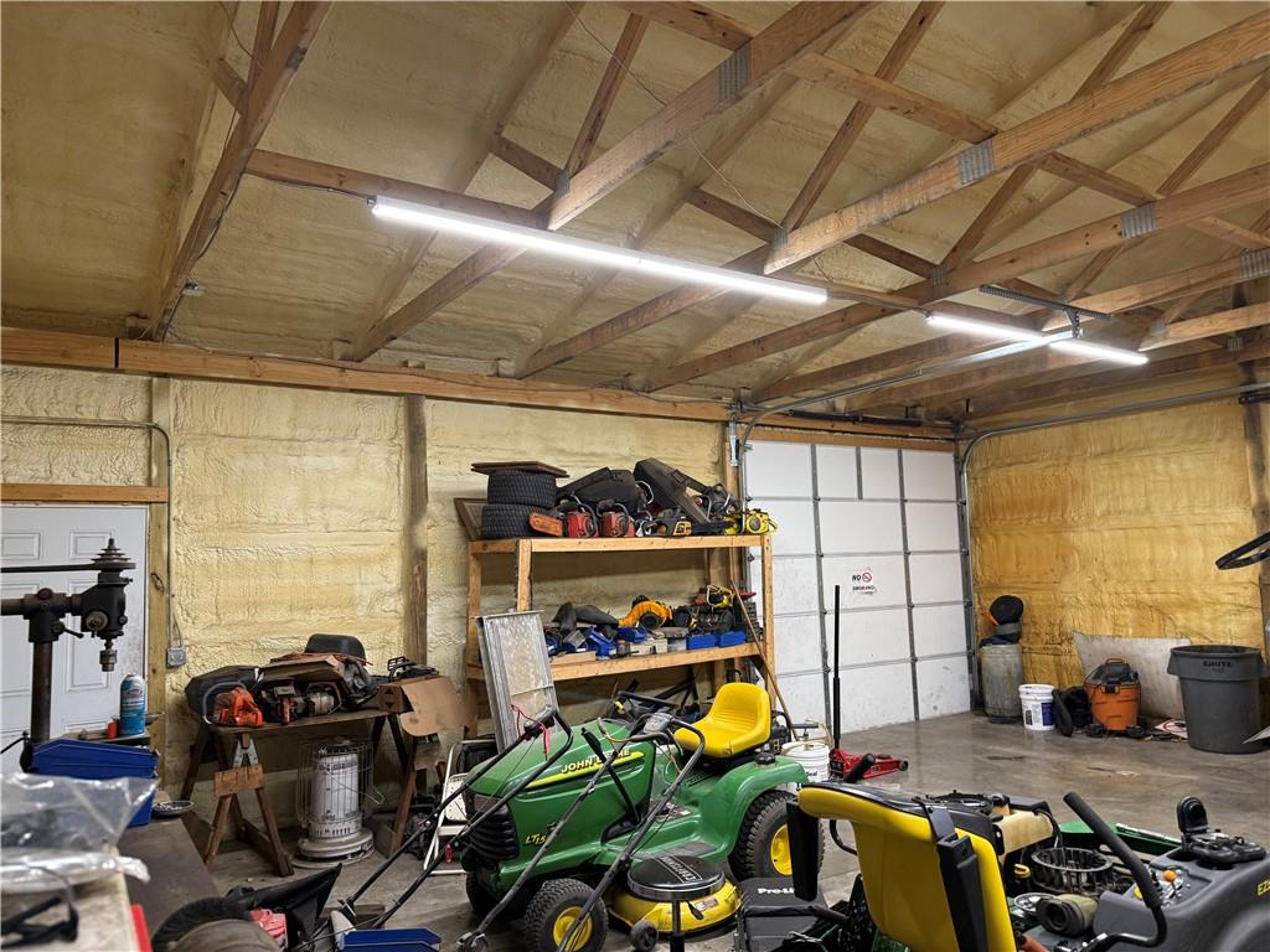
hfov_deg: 71.6
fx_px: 881
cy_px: 476
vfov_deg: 56.8
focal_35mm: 24
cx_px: 635
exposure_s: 1/60
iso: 200
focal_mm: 6.76
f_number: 1.78
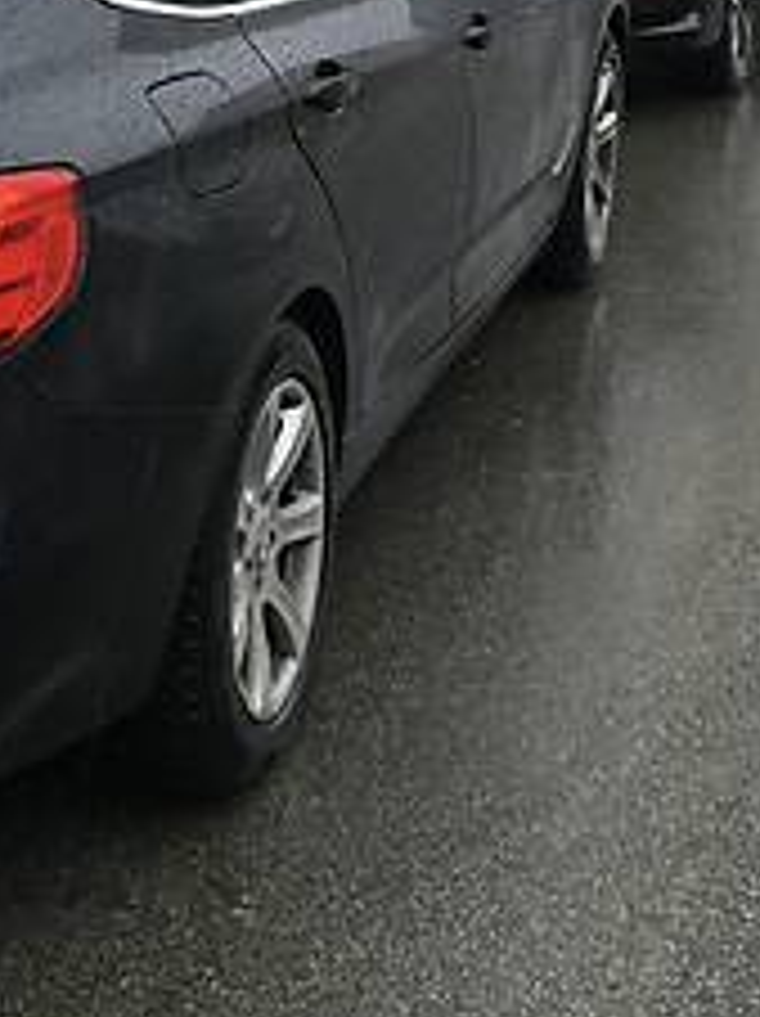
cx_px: -121
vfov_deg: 24.5
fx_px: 2258
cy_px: 58
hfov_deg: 18.2
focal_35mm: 77
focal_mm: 4.2
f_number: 2.2
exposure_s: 1/33
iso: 160
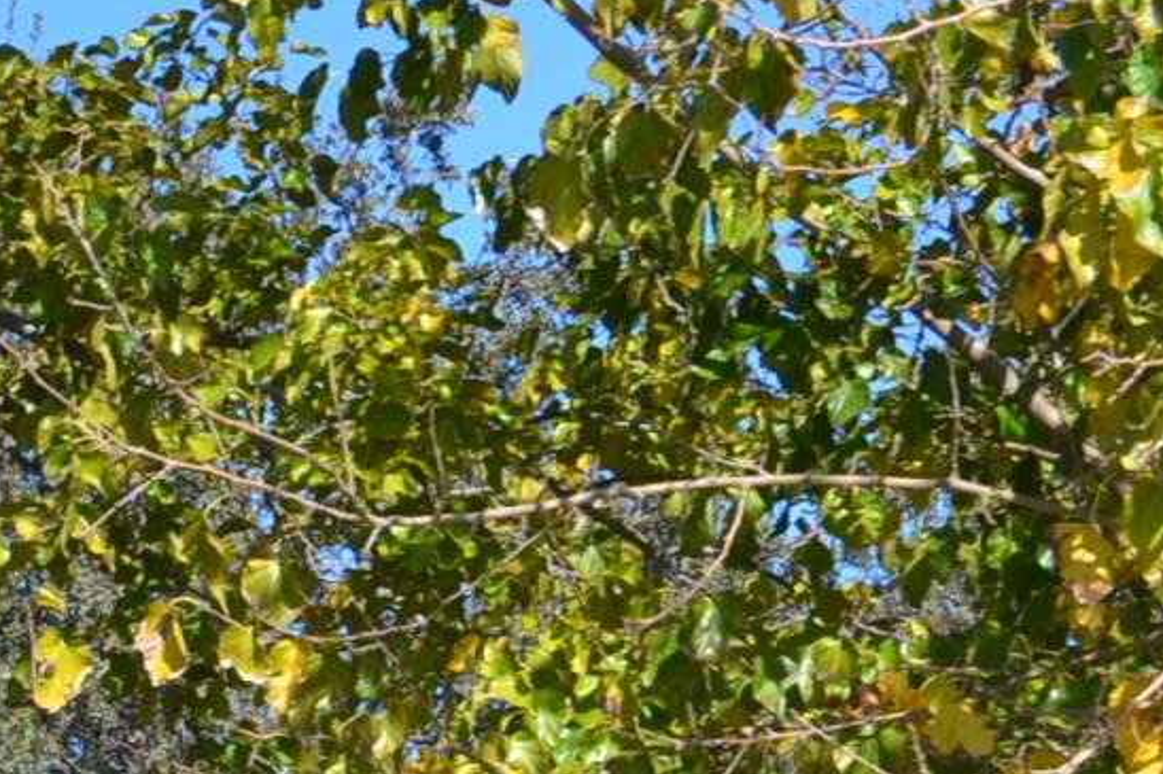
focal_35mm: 246
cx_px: -403
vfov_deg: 5.4
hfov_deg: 8.2
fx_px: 7944
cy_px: 1965
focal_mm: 30
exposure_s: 1/250
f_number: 8
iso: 100
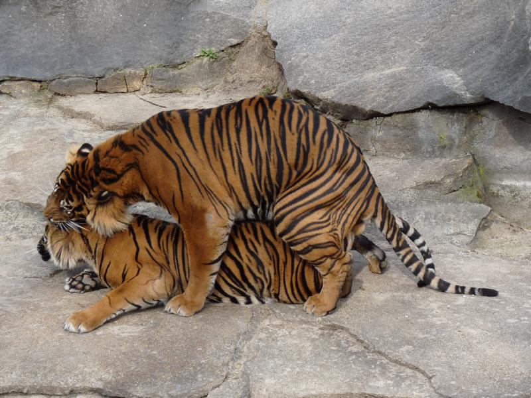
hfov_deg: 17.9
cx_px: 266
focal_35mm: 110
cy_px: 199
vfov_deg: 13.5
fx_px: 1687
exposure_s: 1/200
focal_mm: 13.8
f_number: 5
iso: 100
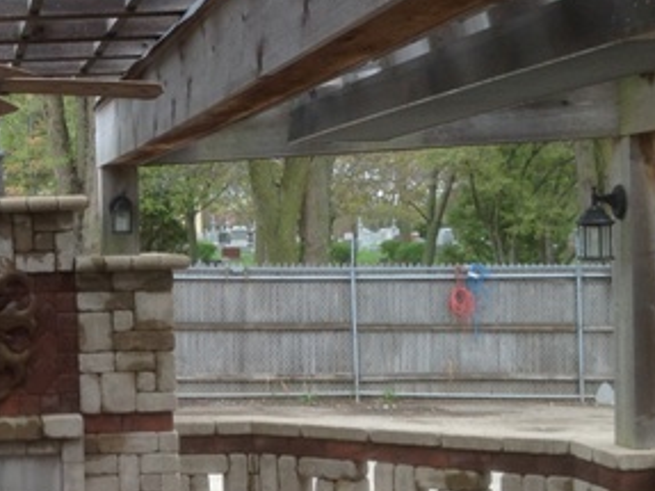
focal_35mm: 78
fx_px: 1475
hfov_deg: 23.9
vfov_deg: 18.9
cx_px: -9
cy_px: 263
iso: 50
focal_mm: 4.28
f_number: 2.4
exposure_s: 1/221
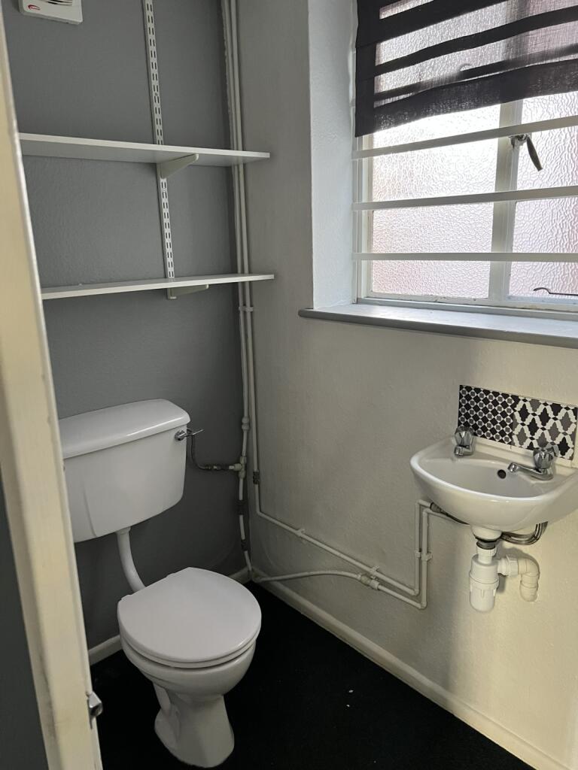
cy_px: 385
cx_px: 289
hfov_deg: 53.1
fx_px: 579
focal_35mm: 26
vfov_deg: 67.3
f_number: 1.5
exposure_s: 1/60
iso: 400
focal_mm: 5.7
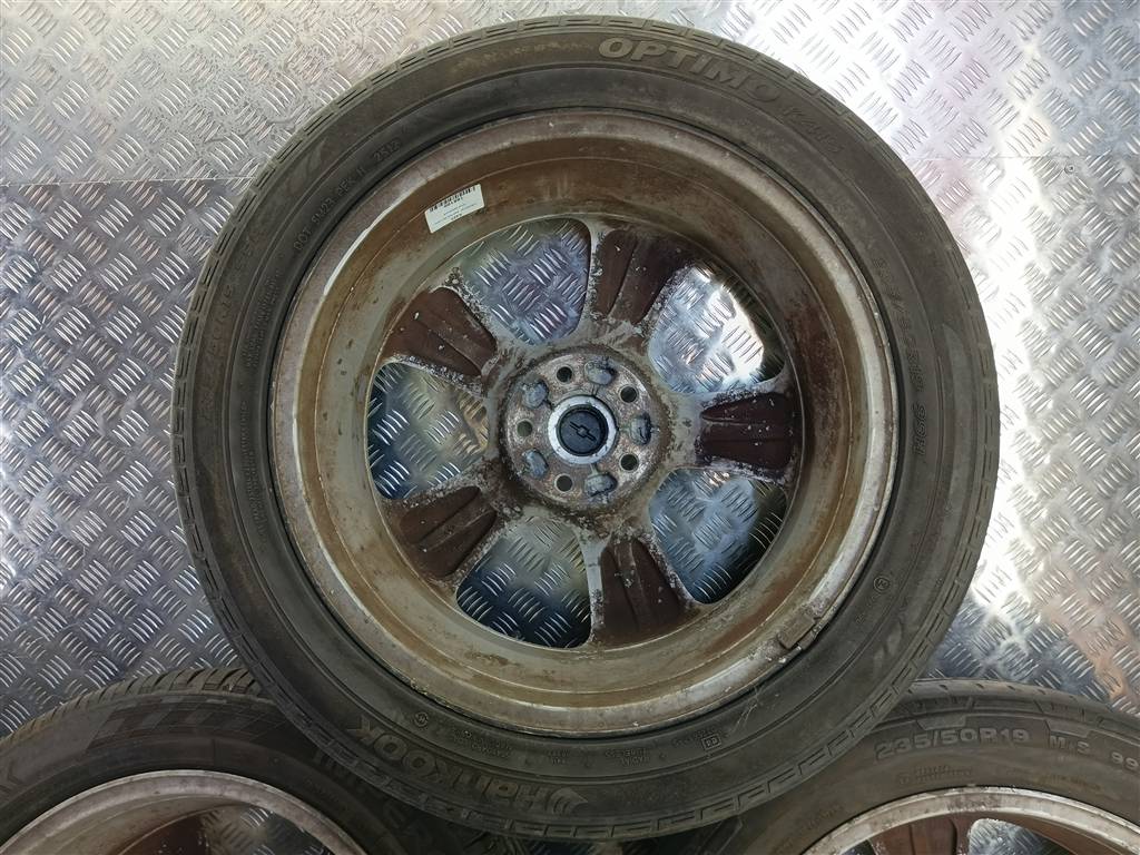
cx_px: 570
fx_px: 889
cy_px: 428
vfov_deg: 51.4
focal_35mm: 27
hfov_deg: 65.3
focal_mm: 4.11
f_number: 1.6
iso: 124
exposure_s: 1/50
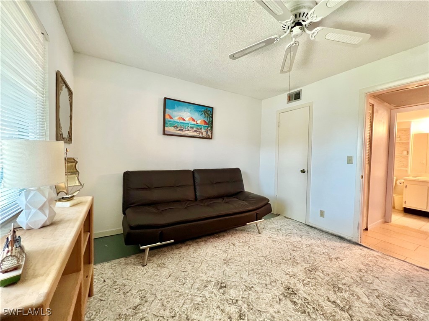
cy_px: 160
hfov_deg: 106.2
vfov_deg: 89.9
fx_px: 161
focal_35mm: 13
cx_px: 214
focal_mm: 1.57
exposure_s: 1/60
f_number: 1.8
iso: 640
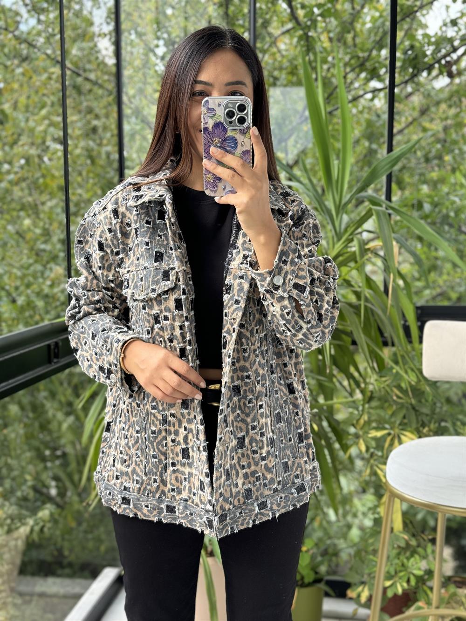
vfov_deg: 39.7
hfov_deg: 30.3
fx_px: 861
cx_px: 233
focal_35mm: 48
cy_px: 310
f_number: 1.78
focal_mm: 6.76
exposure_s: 1/79
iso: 100
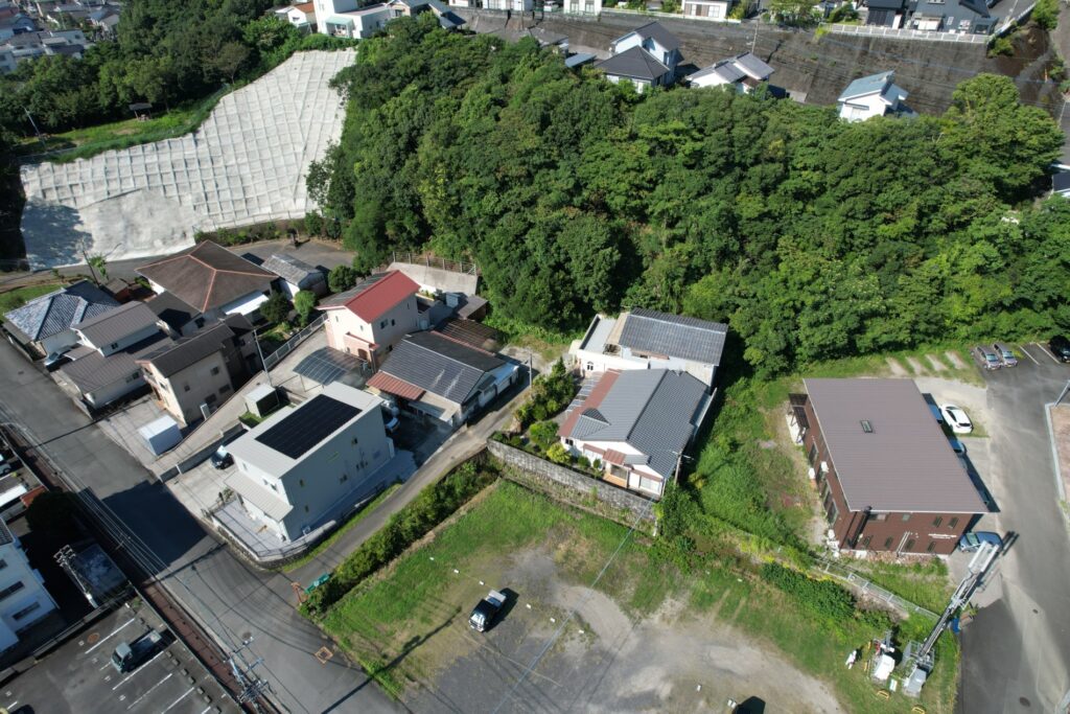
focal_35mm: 22
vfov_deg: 57.2
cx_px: 535
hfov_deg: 78.6
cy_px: 357
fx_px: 654
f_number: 2.8
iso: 100
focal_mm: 8.38
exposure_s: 1/1500
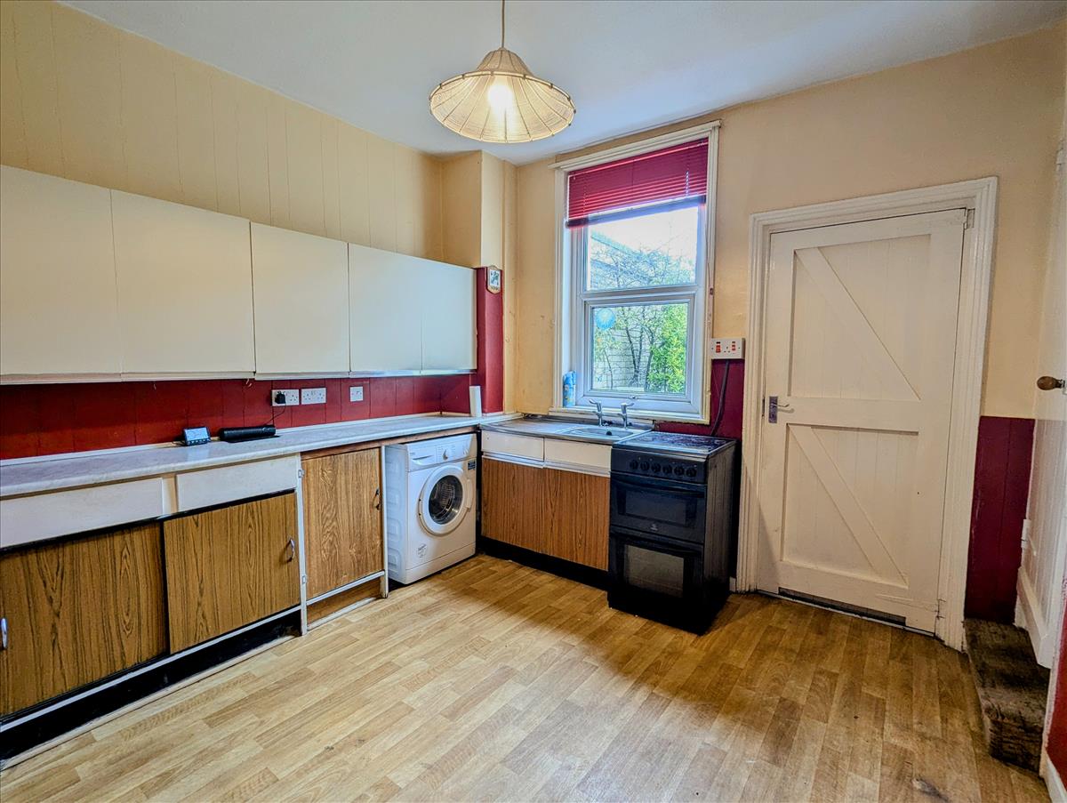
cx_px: 534
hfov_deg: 94.4
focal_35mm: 16
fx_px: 494
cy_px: 402
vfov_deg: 78.2
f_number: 2.2
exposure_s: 1/78.2
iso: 65
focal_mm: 2.35
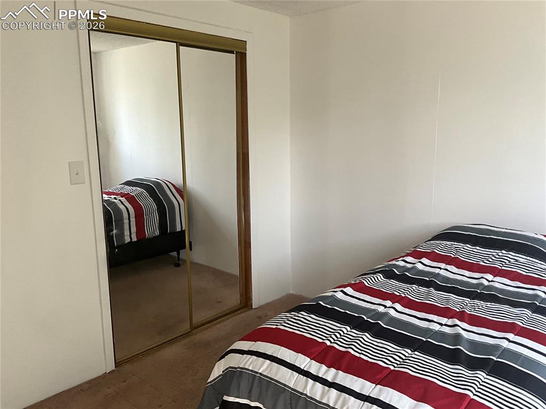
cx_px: 273
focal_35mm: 29
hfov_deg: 61.7
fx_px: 457
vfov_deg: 48.2
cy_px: 204
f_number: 1.8
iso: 100
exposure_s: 1/60
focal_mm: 3
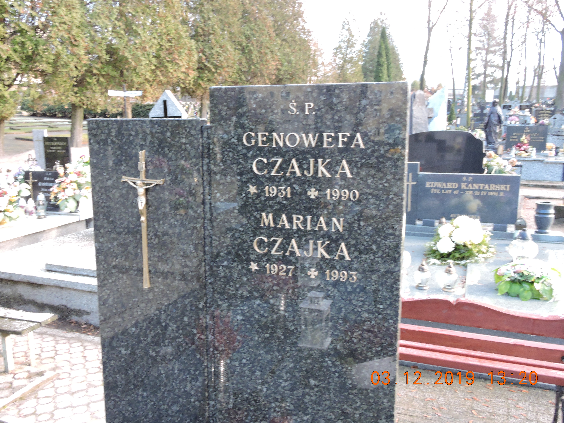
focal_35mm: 30
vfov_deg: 46.8
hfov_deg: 60.0
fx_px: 489
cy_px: 212
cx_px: 282
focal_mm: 5.4
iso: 400
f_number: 3.5
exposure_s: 1/125
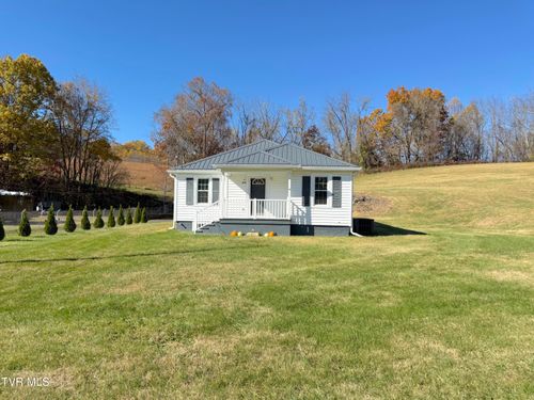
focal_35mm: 24
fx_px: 370
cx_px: 267
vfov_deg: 56.8
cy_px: 200
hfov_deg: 71.6
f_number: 1.78
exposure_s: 1/3584
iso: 80
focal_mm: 6.76
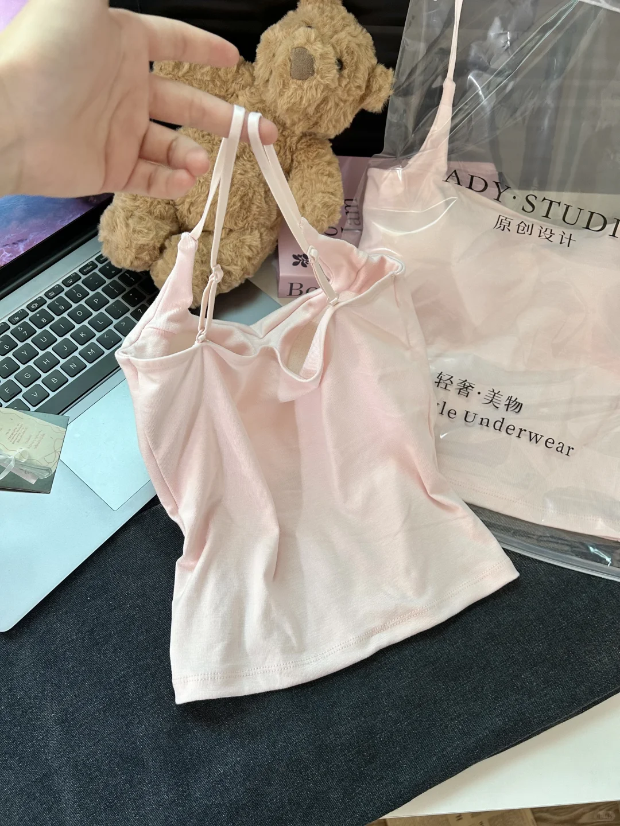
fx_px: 621
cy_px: 413
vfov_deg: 67.3
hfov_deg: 53.1
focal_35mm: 26
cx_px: 310
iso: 125
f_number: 1.5
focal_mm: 5.7
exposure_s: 1/50
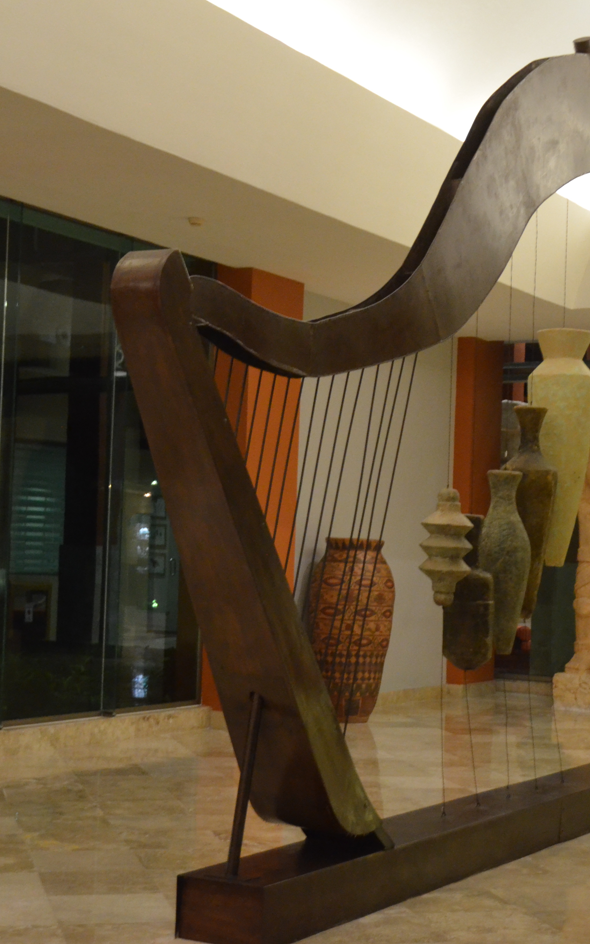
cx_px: 328
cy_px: 472
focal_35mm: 60
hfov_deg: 21.6
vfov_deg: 34.0
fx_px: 1544
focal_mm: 26
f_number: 4
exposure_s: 1/30
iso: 2200
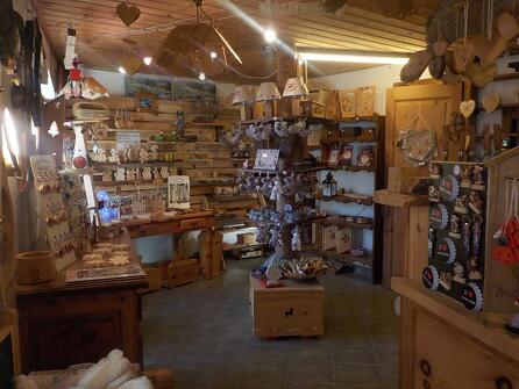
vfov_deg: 46.8
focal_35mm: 30
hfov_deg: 59.9
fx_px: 450
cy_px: 194
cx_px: 260
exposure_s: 1/30
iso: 125
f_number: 3.3
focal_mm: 4.1
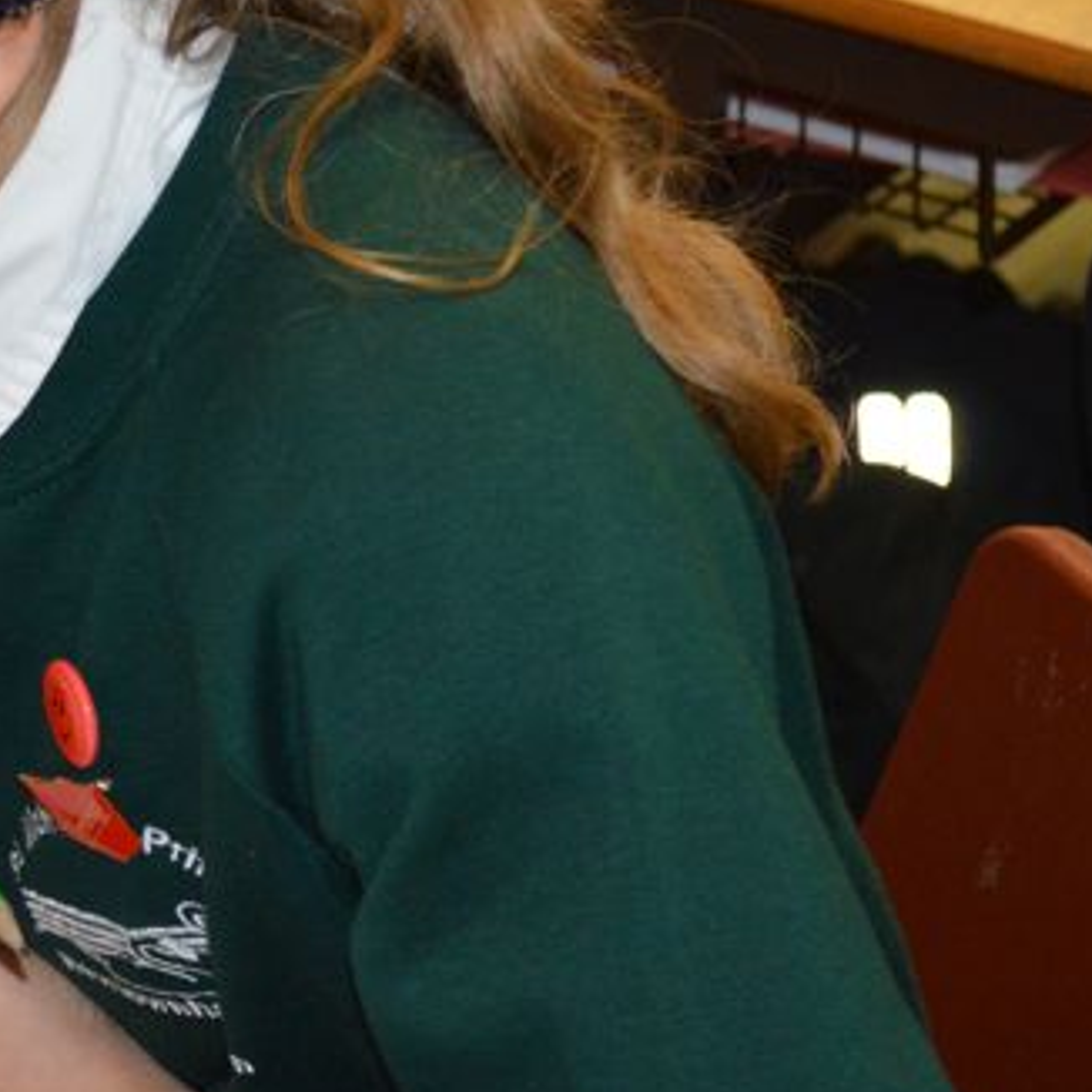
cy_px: 427
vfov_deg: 10.2
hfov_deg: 9.9
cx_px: -482
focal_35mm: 172
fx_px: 6139
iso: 1250
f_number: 5.3
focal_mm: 44
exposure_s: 1/60
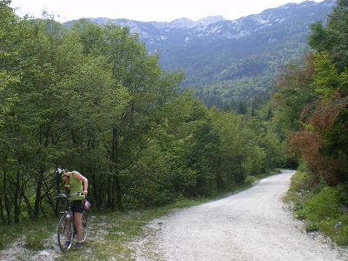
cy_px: 122
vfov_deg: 30.3
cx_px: 136
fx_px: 483
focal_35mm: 48
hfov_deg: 39.4
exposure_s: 1/160
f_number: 4.6
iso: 64
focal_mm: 6.3
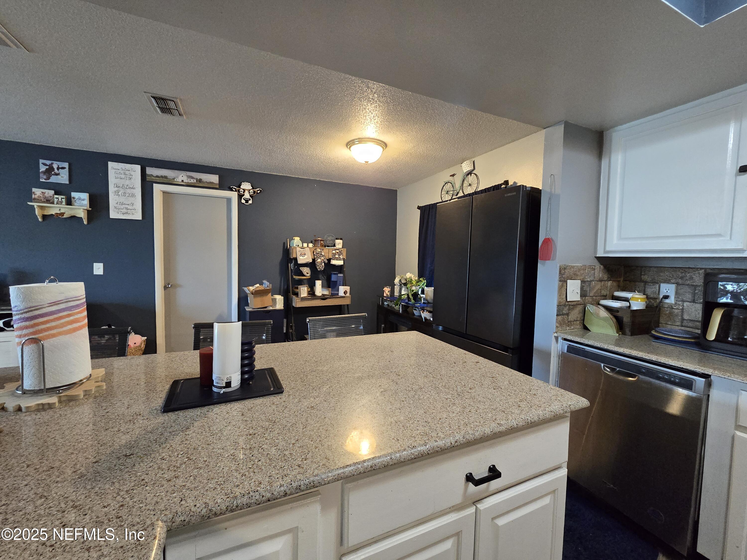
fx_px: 281
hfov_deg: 106.2
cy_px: 280
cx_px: 374
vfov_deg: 89.9
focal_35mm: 13
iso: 800
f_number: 2.2
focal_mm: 2.2
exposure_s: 1/60
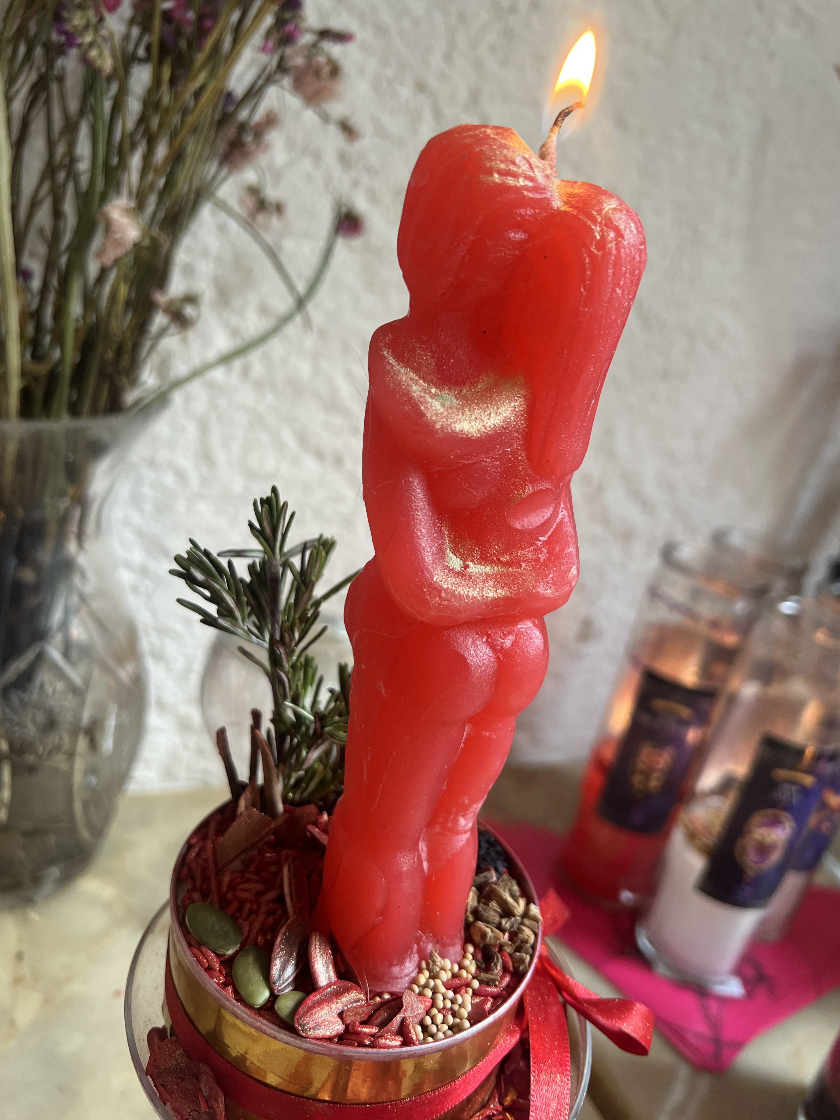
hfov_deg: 51.4
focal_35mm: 27
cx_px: 418
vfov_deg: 65.3
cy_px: 542
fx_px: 874
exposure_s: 1/121
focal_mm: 5.7
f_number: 1.5
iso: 125
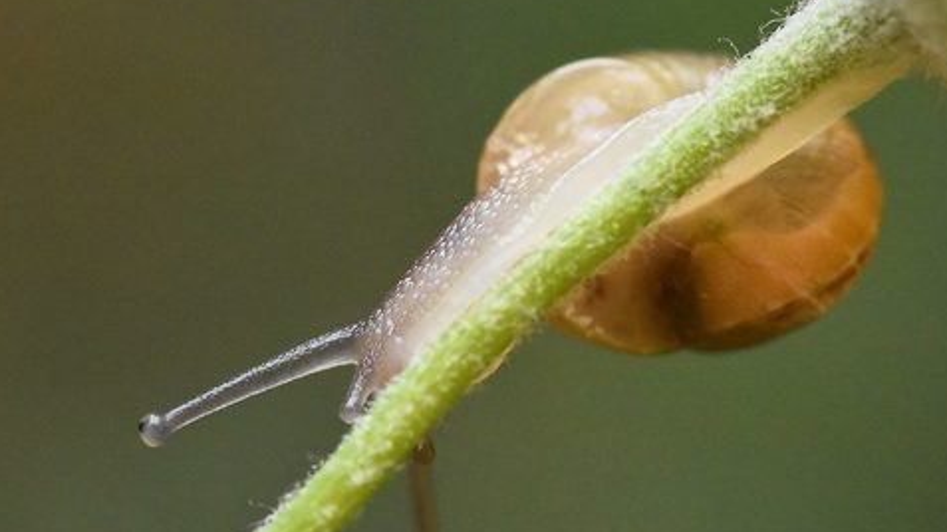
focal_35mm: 208
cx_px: 556
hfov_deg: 10.4
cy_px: 274
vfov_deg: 5.8
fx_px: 5213
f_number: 11
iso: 7200
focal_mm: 105
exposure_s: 1/160
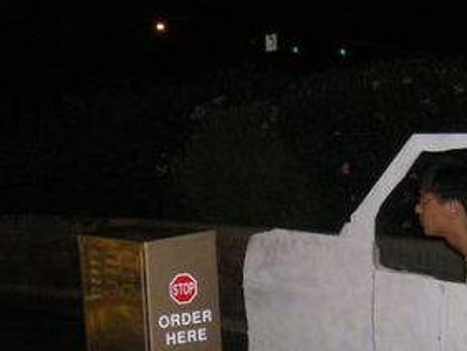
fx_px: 1040
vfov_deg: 18.9
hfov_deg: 25.3
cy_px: 290
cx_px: 221
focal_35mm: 77
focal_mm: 5.7
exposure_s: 1/60.1
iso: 112
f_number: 2.9
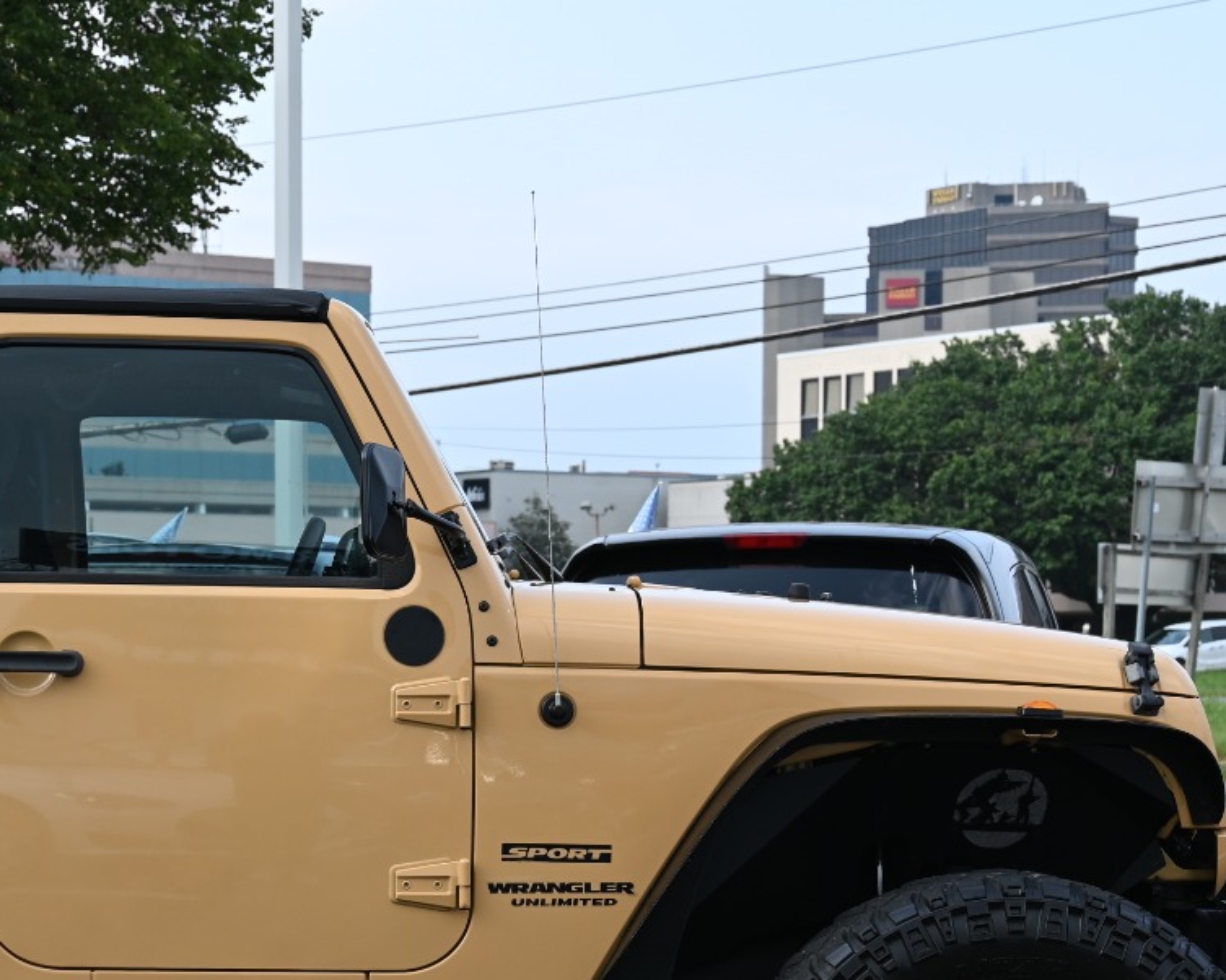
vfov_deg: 17.9
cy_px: 775
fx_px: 3083
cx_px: 164
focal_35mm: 85
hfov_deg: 22.1
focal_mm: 42
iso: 140
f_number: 5.6
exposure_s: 1/250
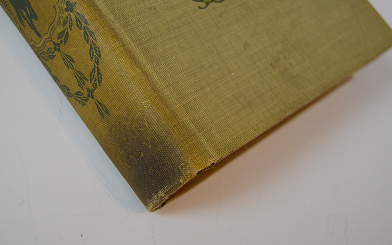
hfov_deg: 34.5
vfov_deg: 22.0
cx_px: 196
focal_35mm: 59
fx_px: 630
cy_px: 126
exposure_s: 1/60
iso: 800
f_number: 4.8
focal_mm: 38
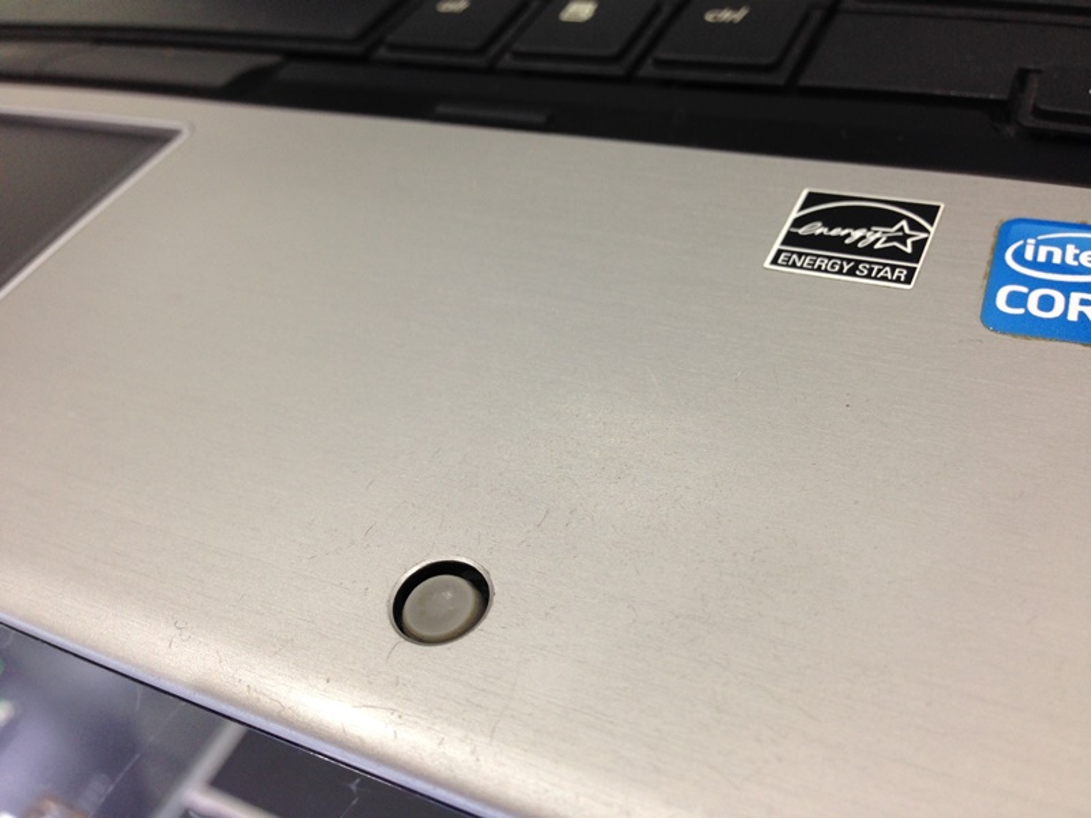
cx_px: 546
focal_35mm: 33
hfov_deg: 55.4
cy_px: 409
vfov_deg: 42.9
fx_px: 1040
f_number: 2.4
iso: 50
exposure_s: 1/24
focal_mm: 4.12
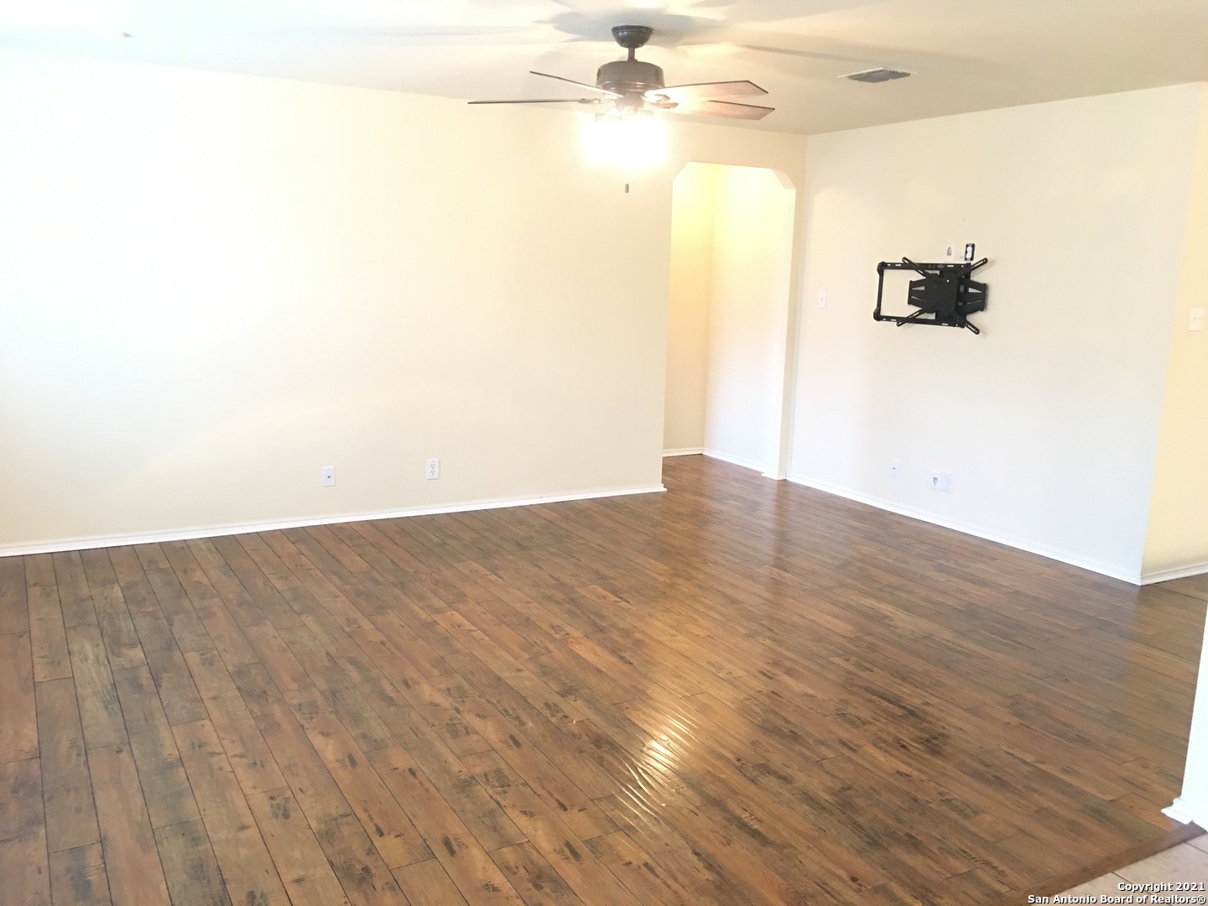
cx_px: 604
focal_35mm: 29
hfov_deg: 61.7
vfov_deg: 48.2
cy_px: 453
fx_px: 1012
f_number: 2.2
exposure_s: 1/10
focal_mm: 4.15
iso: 80
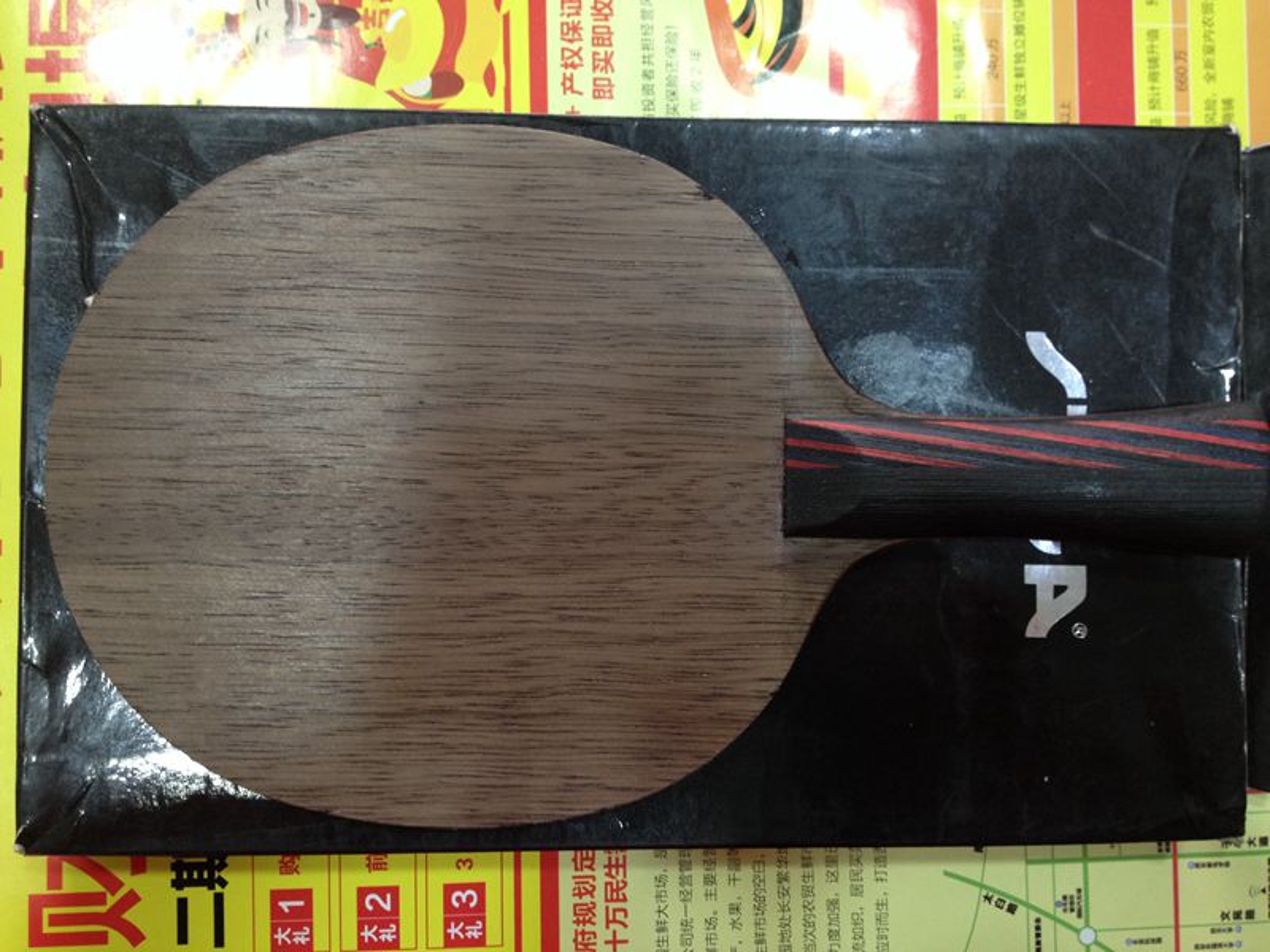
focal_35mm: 35
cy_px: 476
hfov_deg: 52.6
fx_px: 1284
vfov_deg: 40.7
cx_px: 635
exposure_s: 1/20
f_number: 2.4
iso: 125
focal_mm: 4.28
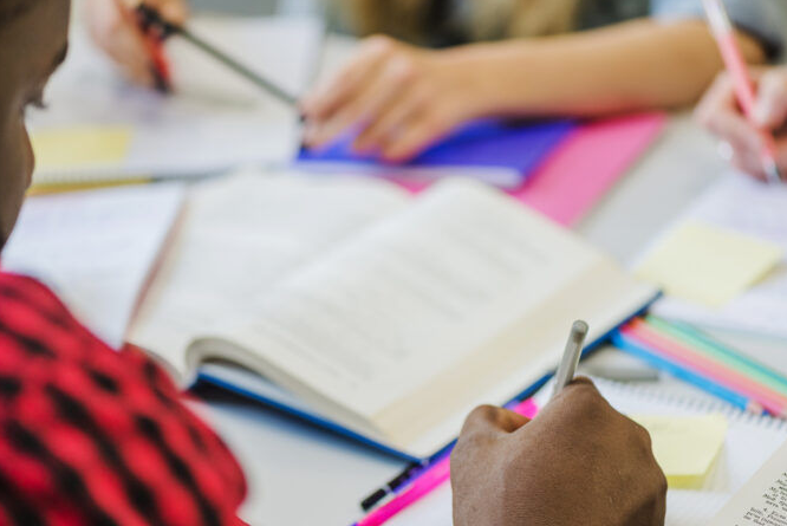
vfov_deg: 11.3
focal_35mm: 121
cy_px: 281
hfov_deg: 16.9
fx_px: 2647
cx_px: 441
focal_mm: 105
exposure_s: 1/160
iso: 640
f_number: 3.2
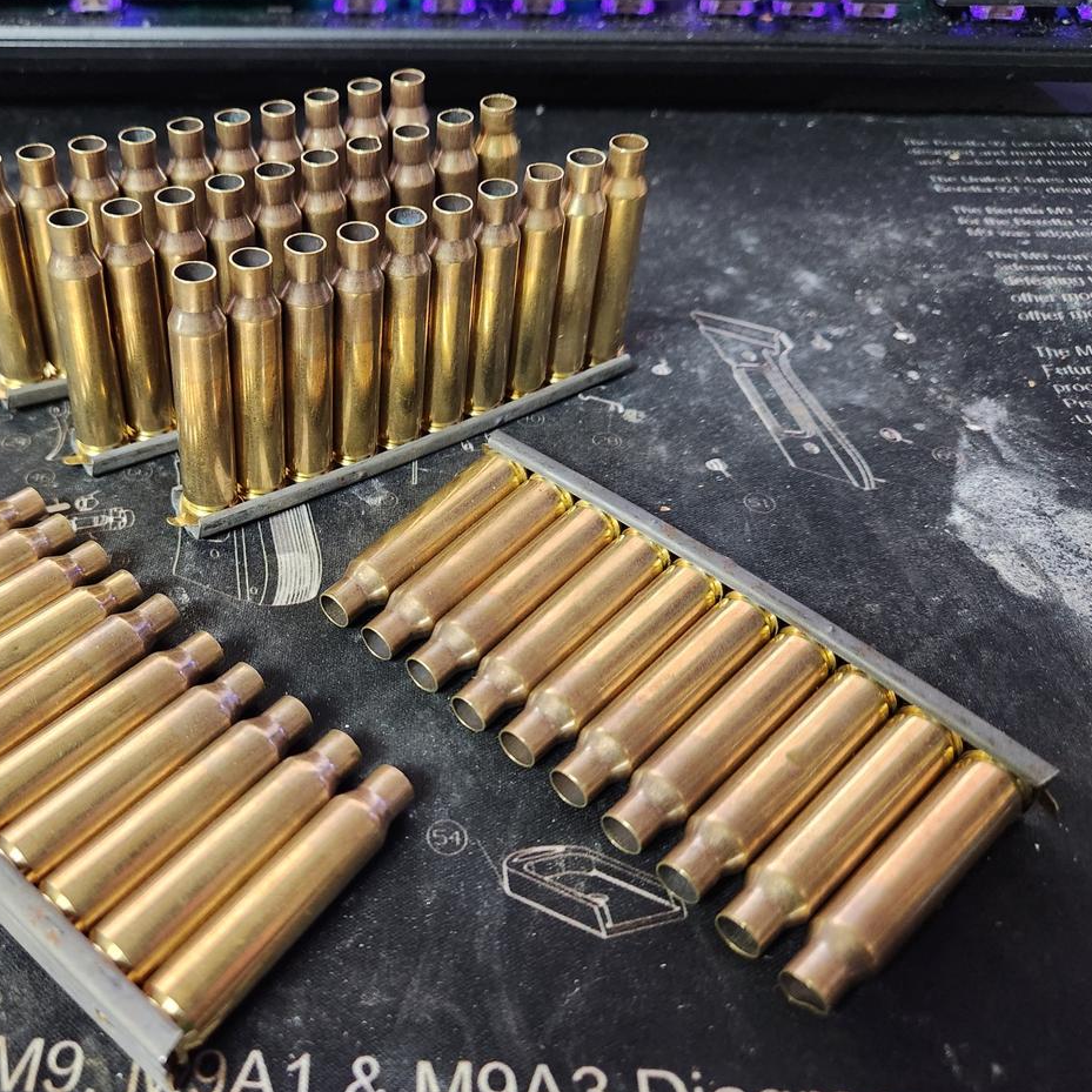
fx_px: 999
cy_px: 557
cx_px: 357
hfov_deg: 56.0
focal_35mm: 28
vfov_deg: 57.3
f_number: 1.8
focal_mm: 5.4
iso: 800
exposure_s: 1/60
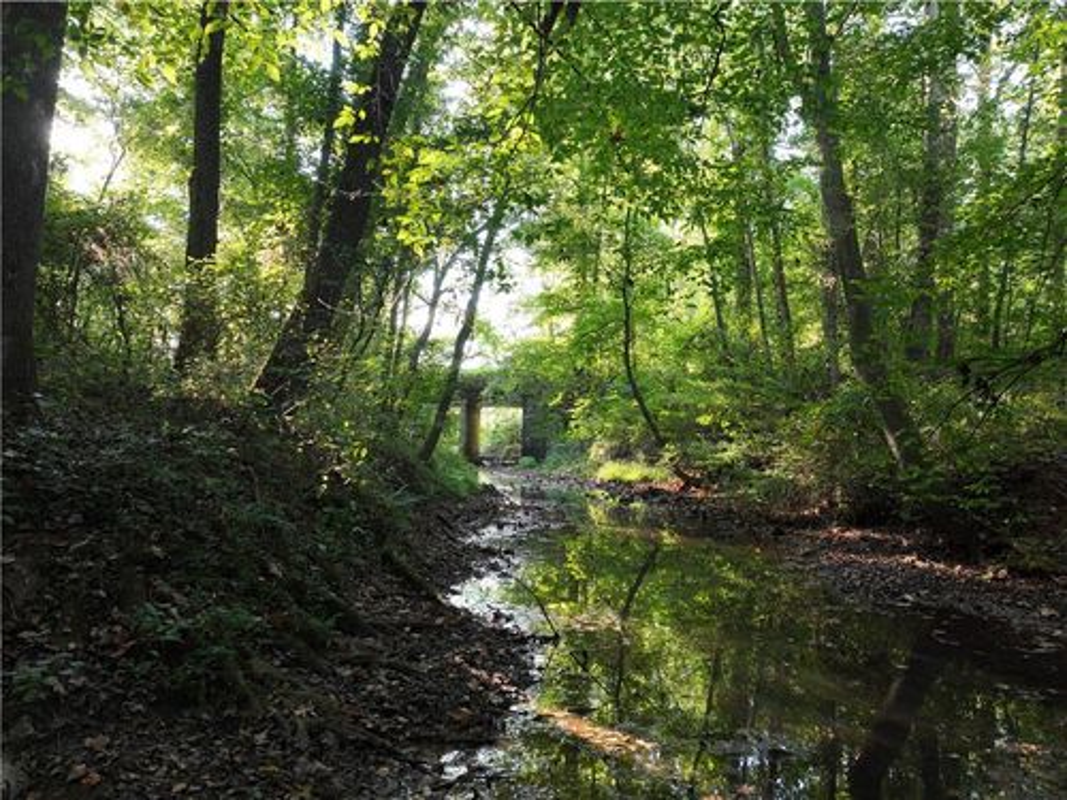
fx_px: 740
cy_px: 400
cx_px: 534
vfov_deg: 56.8
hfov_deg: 71.6
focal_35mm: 24
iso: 100
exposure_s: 1/20
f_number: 2.8
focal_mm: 12.29
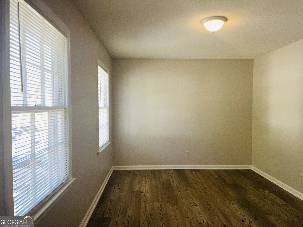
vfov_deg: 53.1
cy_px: 114
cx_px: 152
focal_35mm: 26
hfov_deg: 67.3
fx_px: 228
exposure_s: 1/120
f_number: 1.6
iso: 40
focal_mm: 5.1
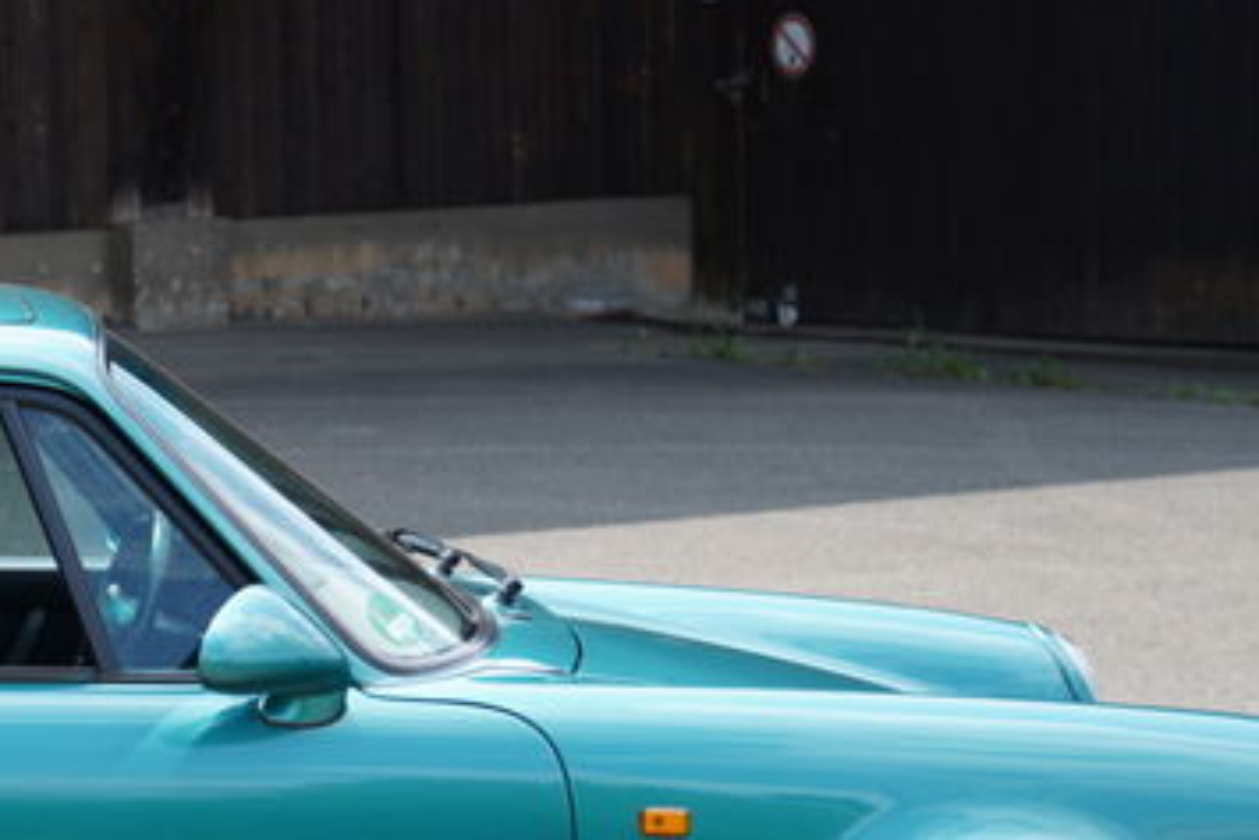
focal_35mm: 121
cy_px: 719
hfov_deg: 16.4
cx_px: -149
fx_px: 4233
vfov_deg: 11.3
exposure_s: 1/200
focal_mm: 42
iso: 100
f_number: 4
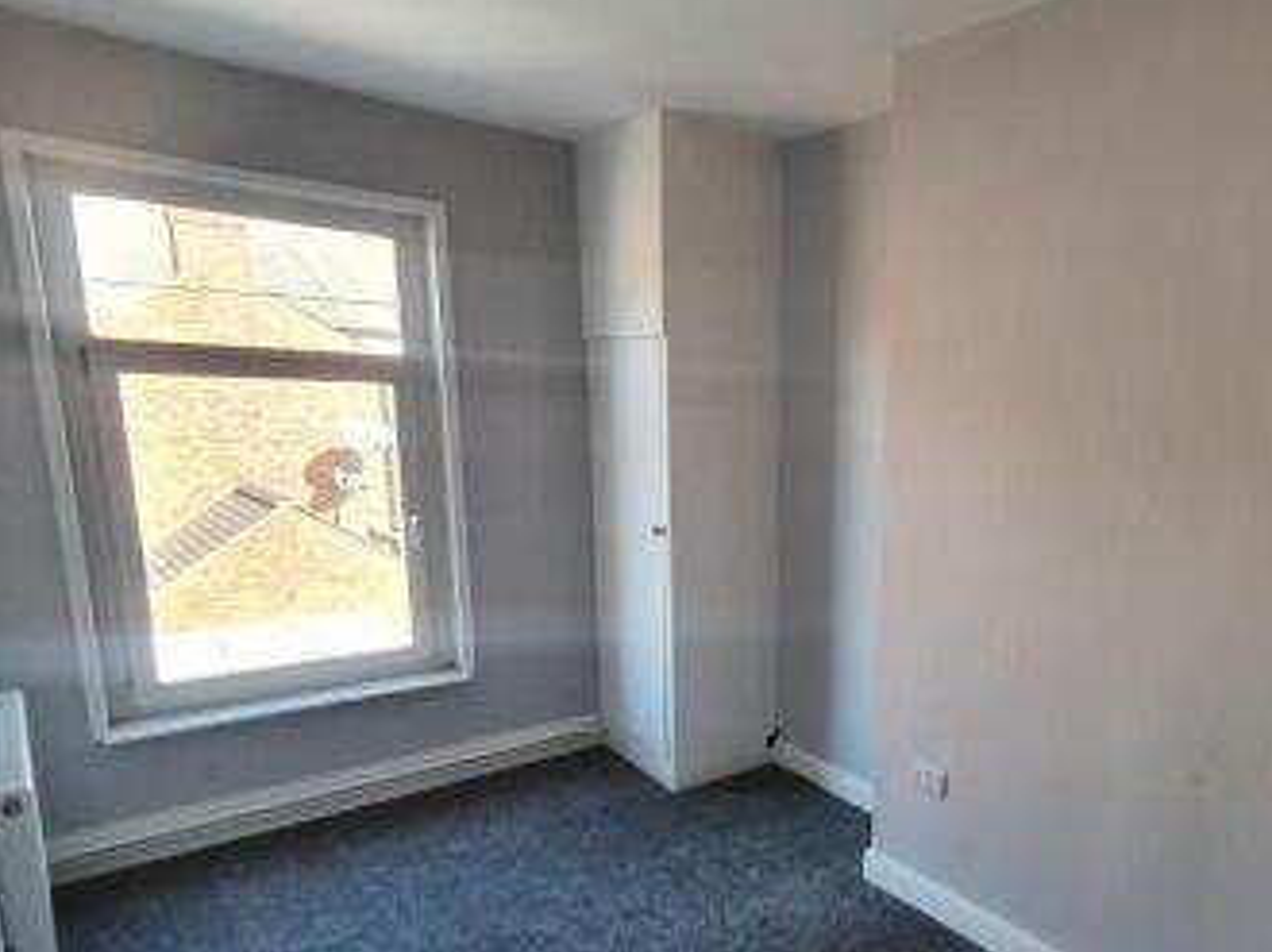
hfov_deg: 69.8
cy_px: 565
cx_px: 931
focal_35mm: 23
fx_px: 845
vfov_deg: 58.4
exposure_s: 1/50
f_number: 2.2
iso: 80
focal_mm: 1.8
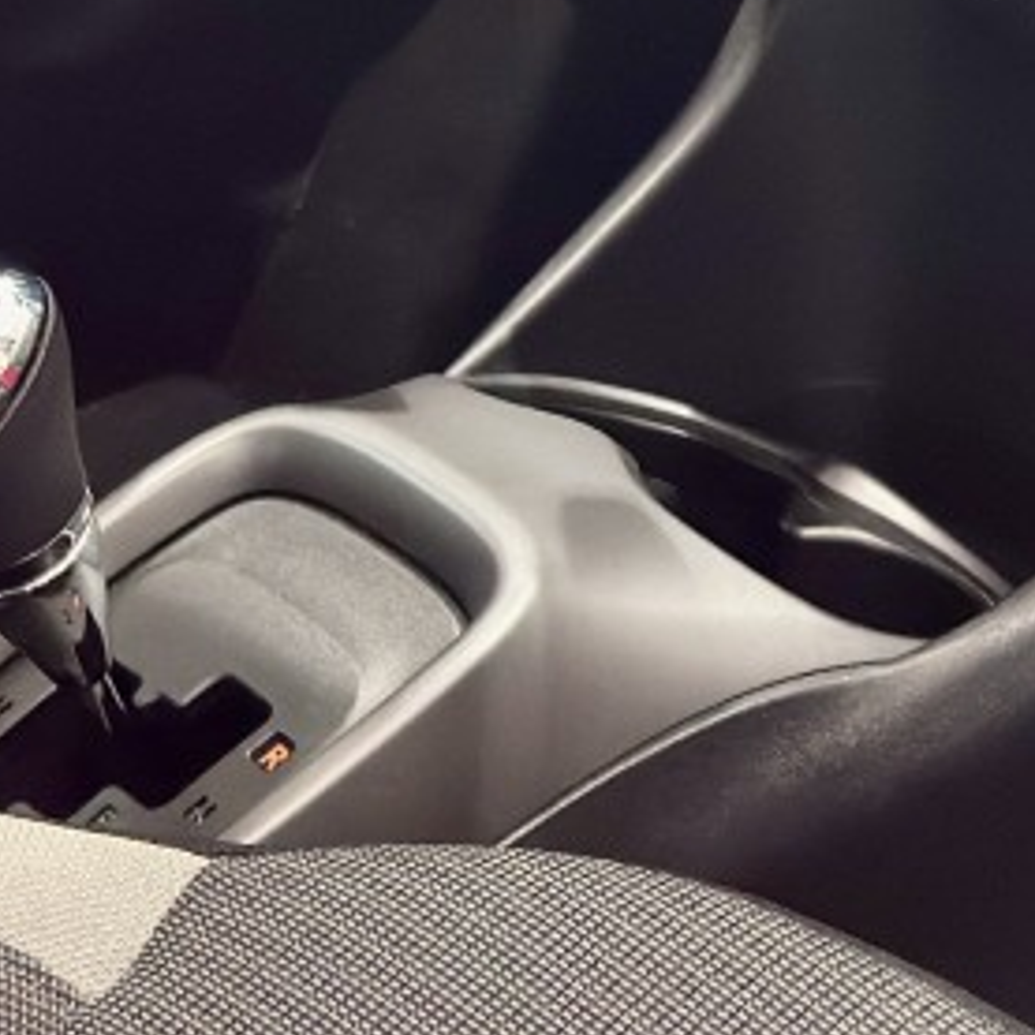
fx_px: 5446
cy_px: -732
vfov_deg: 10.3
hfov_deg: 10.8
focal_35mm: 161
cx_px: 983
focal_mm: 6.76
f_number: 1.78
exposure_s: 1/50
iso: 125
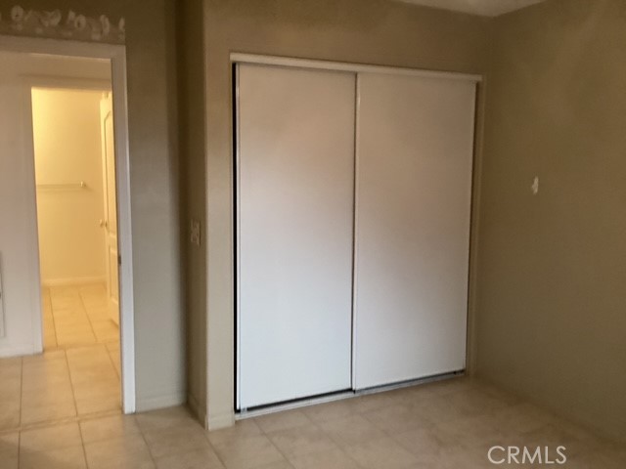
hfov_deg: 58.4
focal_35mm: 31
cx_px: 313
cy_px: 234
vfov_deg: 45.4
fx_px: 561
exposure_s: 1/40
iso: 320
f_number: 2.4
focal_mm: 3.3
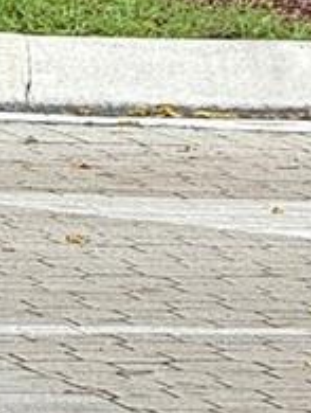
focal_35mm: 737
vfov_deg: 2.7
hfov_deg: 2.0
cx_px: -523
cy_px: -510
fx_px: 8800
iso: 50
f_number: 2.8
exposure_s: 1/327
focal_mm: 15.66
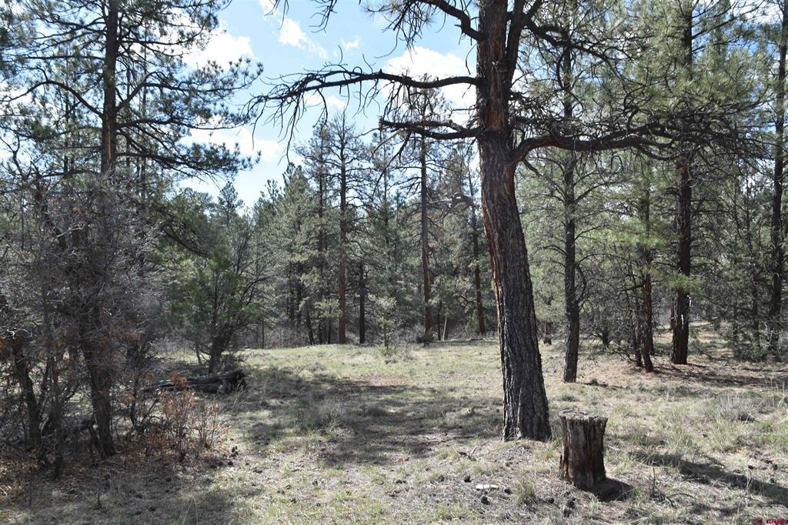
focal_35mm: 30
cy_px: 262
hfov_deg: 61.9
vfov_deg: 43.6
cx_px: 394
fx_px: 656
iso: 200
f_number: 9
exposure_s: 1/320
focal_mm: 20
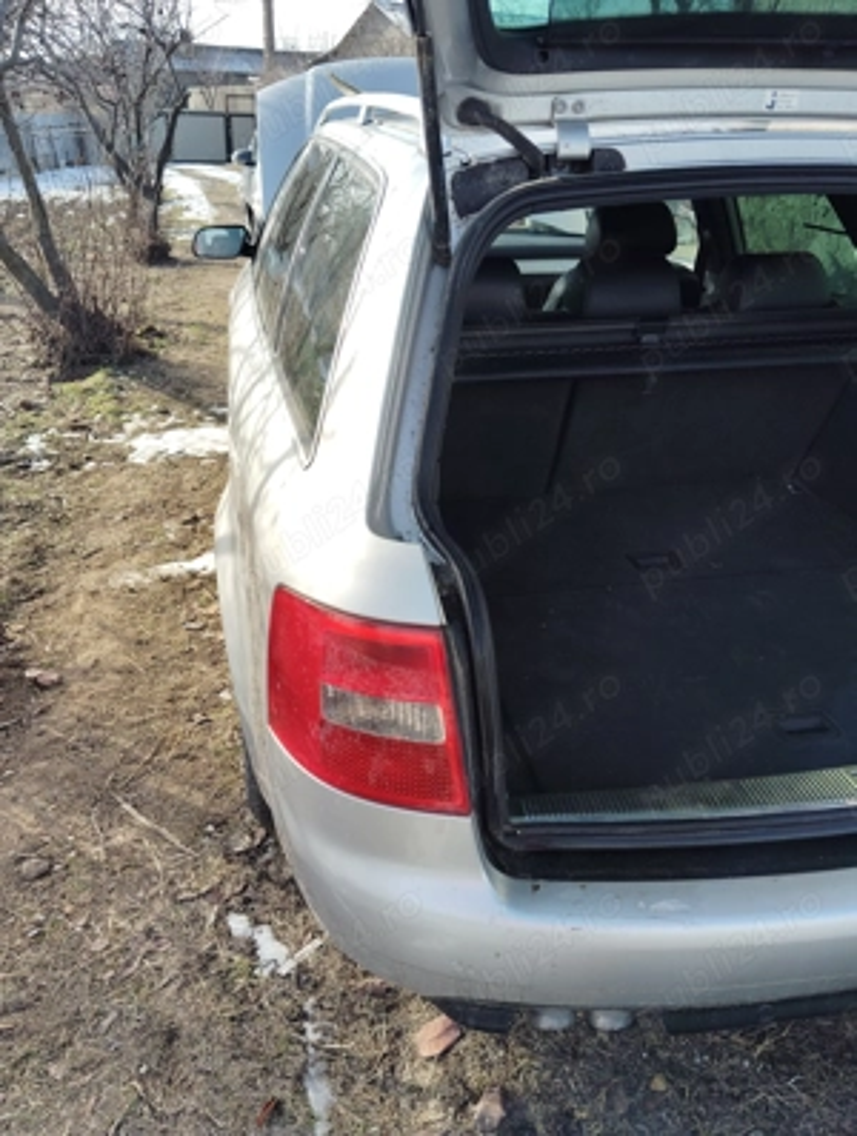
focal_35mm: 28
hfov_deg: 49.9
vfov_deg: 63.4
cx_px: 428
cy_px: 568
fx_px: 921
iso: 50
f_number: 1.8
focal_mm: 4.22
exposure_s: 1/344
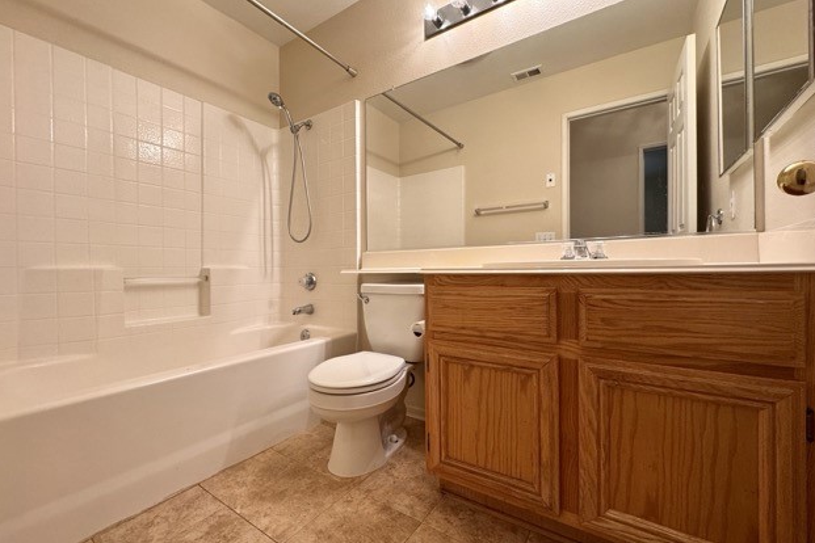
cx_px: 415
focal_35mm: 15
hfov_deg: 100.4
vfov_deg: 77.3
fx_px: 340
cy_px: 272
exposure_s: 1/120
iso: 200
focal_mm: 2.22
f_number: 2.2
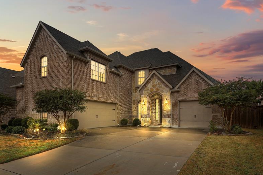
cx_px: 139
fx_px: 158
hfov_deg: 79.4
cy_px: 108
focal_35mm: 22
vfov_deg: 57.4
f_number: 8
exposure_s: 1/125
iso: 125
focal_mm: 11
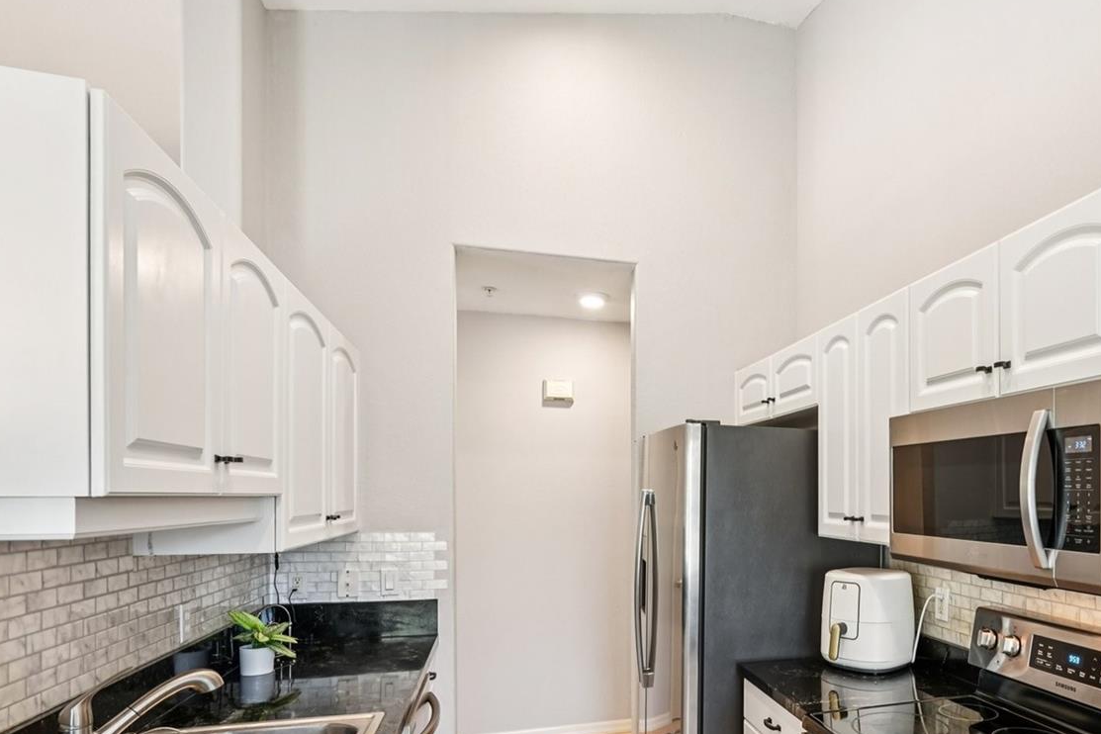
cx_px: 734
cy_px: 499
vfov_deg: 52.5
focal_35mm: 24
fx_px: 725
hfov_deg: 72.2
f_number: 8
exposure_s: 1/13
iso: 400
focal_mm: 16.5
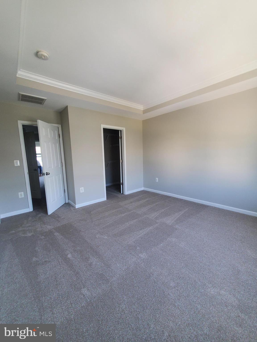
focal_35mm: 13
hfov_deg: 89.9
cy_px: 171
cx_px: 128
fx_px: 129
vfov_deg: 106.2
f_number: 2.2
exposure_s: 1/60
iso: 160
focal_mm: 1.8
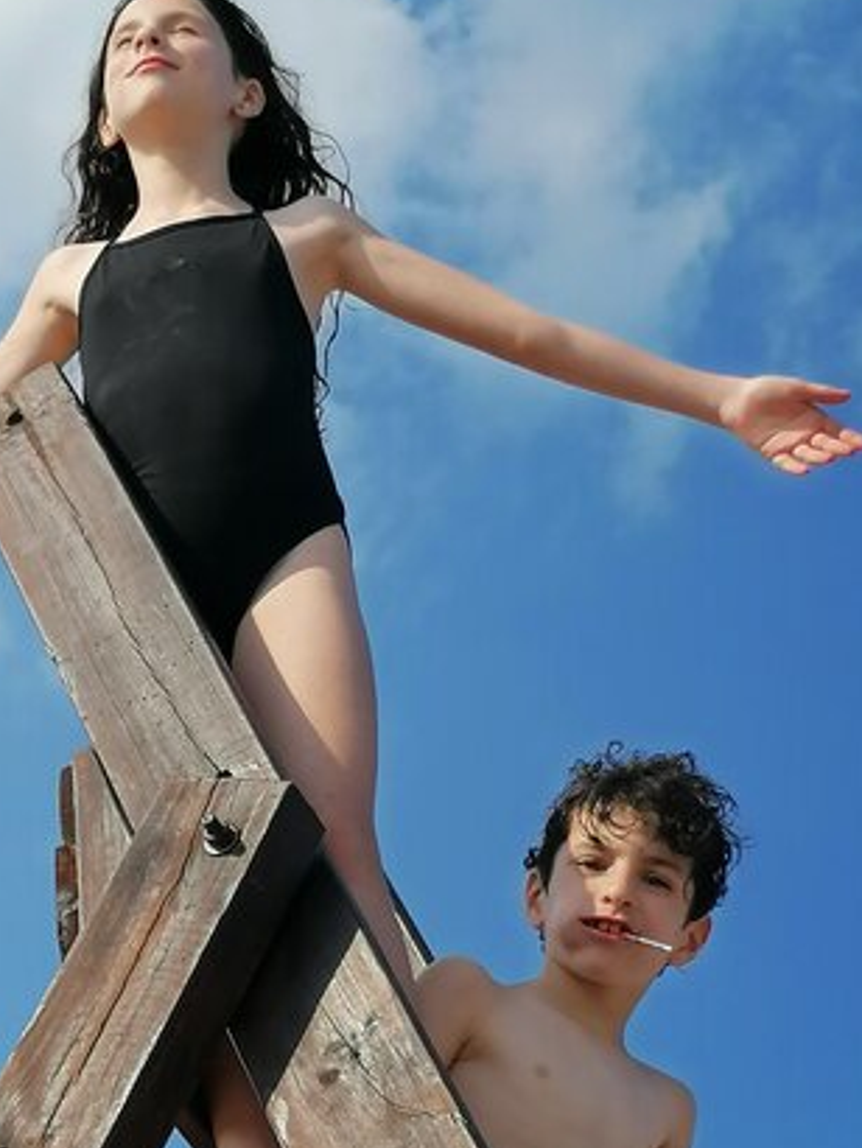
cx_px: 414
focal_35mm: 103
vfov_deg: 19.1
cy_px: 630
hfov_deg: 14.4
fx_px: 3416
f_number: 1.8
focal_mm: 4.75
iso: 50
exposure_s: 1/1876
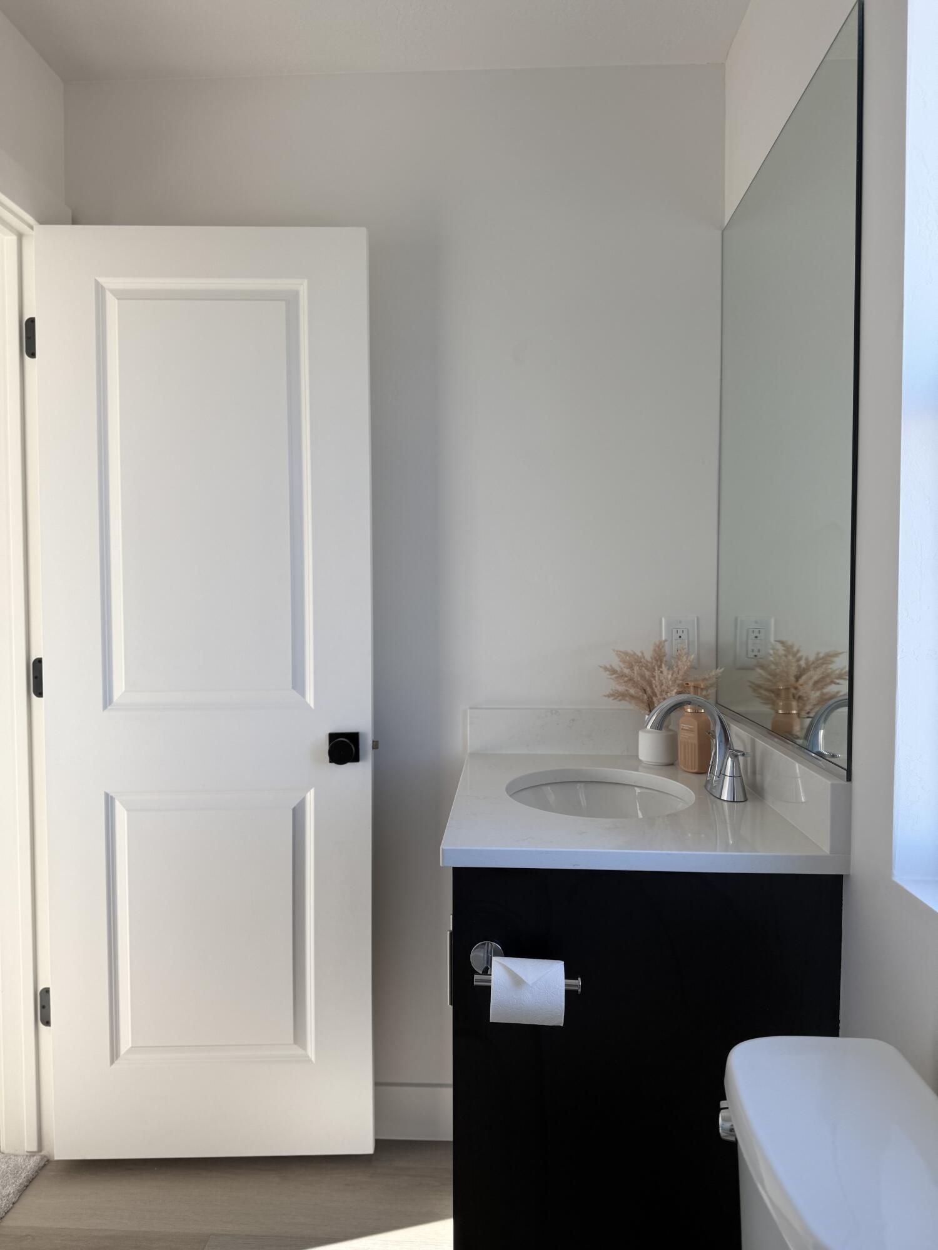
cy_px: 625
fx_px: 867
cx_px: 469
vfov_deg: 71.6
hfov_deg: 56.8
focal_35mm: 24
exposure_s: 1/217
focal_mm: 6.76
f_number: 1.78
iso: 64
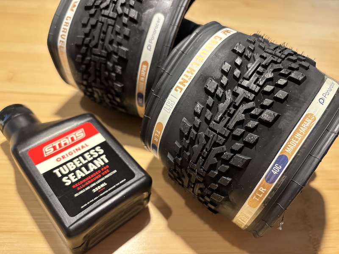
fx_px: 255
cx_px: 170
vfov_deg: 53.1
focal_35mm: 26
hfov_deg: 67.3
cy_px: 127
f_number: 1.6
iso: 500
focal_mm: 5.96
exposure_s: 1/50
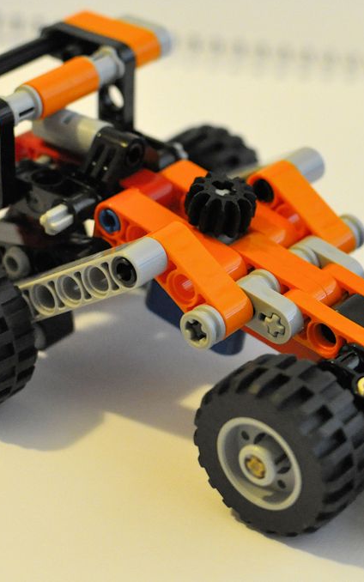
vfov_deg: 25.6
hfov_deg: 16.2
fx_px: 1281
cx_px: 198
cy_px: 290
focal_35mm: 81
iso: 1600
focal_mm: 35
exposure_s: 1/20
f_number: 4
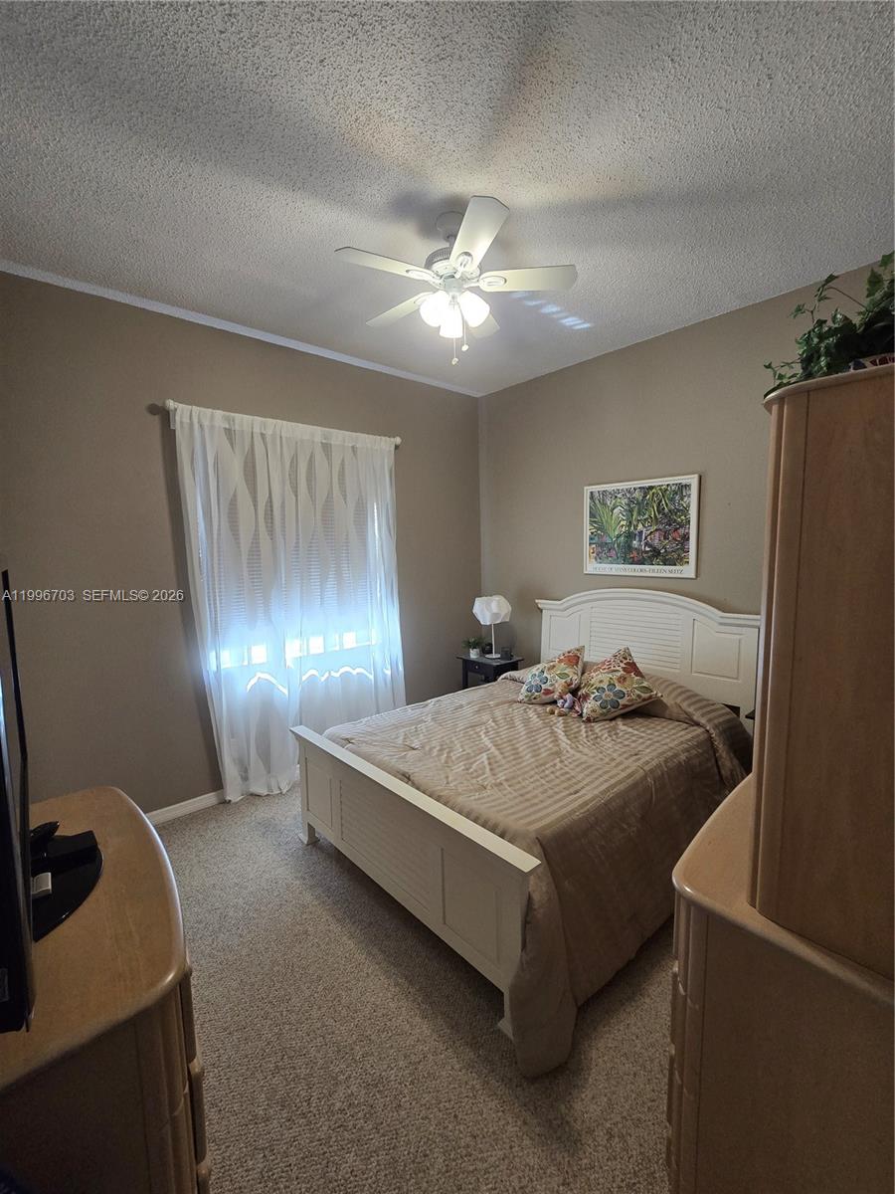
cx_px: 448
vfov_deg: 106.2
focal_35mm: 13
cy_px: 597
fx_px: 448
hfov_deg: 89.9
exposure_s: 1/60
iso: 320
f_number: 2.2
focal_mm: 2.2
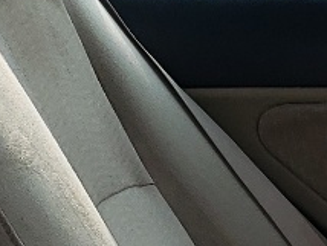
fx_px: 1835
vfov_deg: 7.5
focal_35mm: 194
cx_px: 611
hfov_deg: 9.6
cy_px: 432
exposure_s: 1/1429
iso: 50
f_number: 1.5
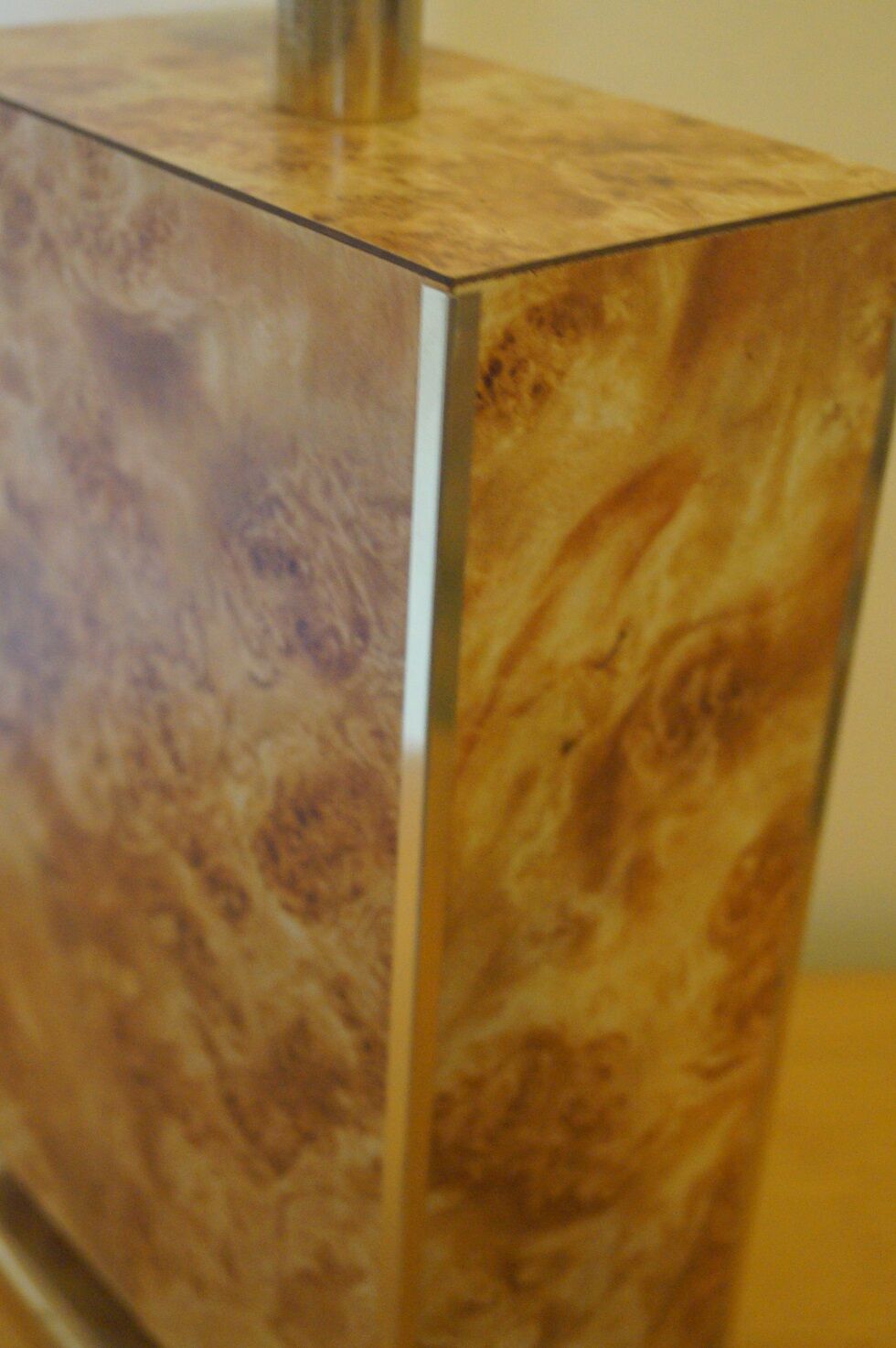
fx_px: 1945
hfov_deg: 25.9
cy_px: 674
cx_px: 448
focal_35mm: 52
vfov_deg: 38.2
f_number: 5
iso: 3200
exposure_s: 1/30
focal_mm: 35
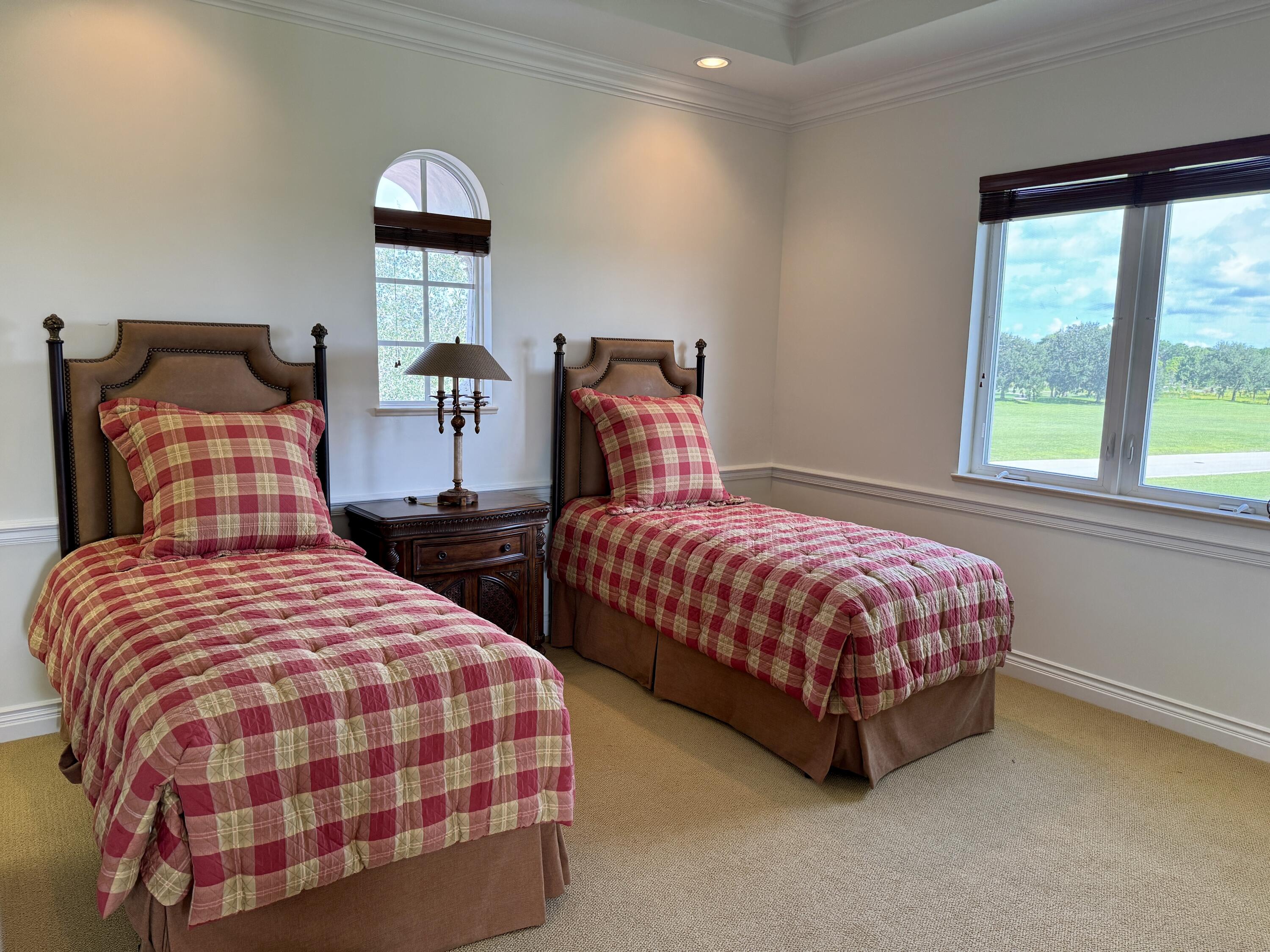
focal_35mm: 24
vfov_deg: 56.8
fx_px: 881
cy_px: 476
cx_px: 635
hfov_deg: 71.6
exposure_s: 1/120
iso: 125
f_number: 1.78
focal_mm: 6.76
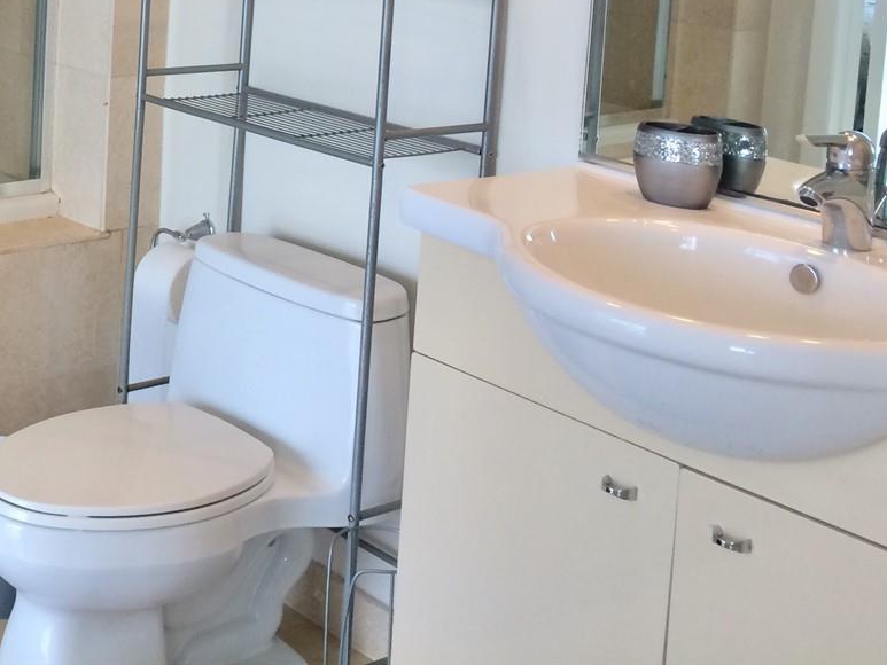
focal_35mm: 60
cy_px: -21
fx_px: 1538
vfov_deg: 23.3
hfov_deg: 30.1
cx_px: 18
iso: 40
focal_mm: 4.15
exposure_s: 1/40
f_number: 2.2
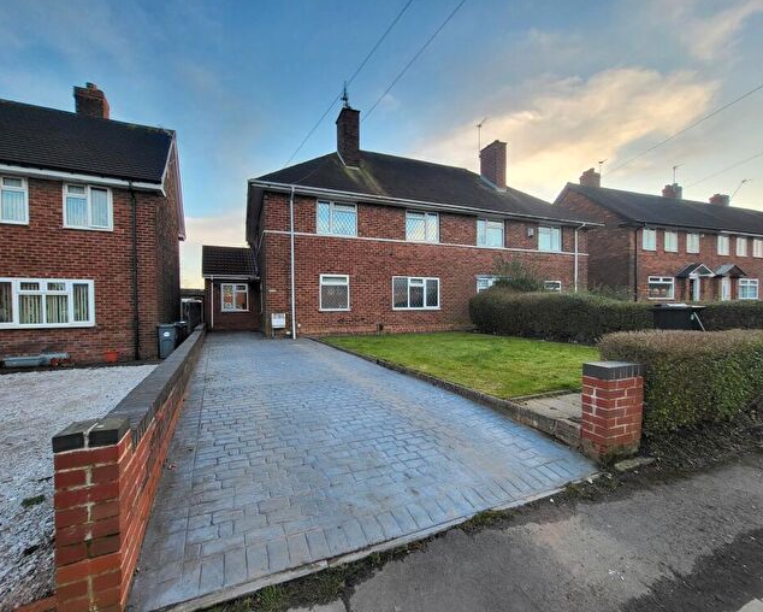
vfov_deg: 88.0
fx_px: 316
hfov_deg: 100.7
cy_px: 311
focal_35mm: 14
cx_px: 374
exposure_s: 1/50
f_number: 2.2
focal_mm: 1.74
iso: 32
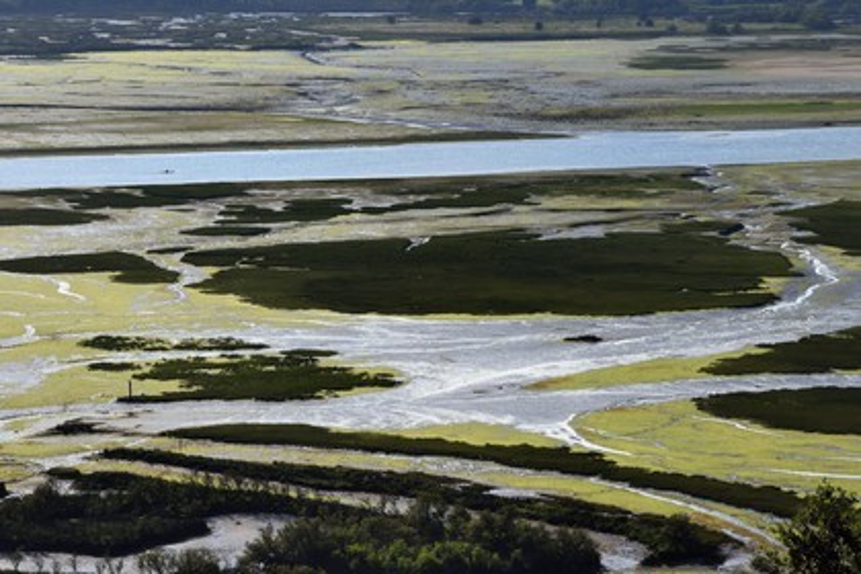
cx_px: 430
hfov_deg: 13.7
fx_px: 3587
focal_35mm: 150
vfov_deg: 9.1
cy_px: 287
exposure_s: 1/320
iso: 400
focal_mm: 150
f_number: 20
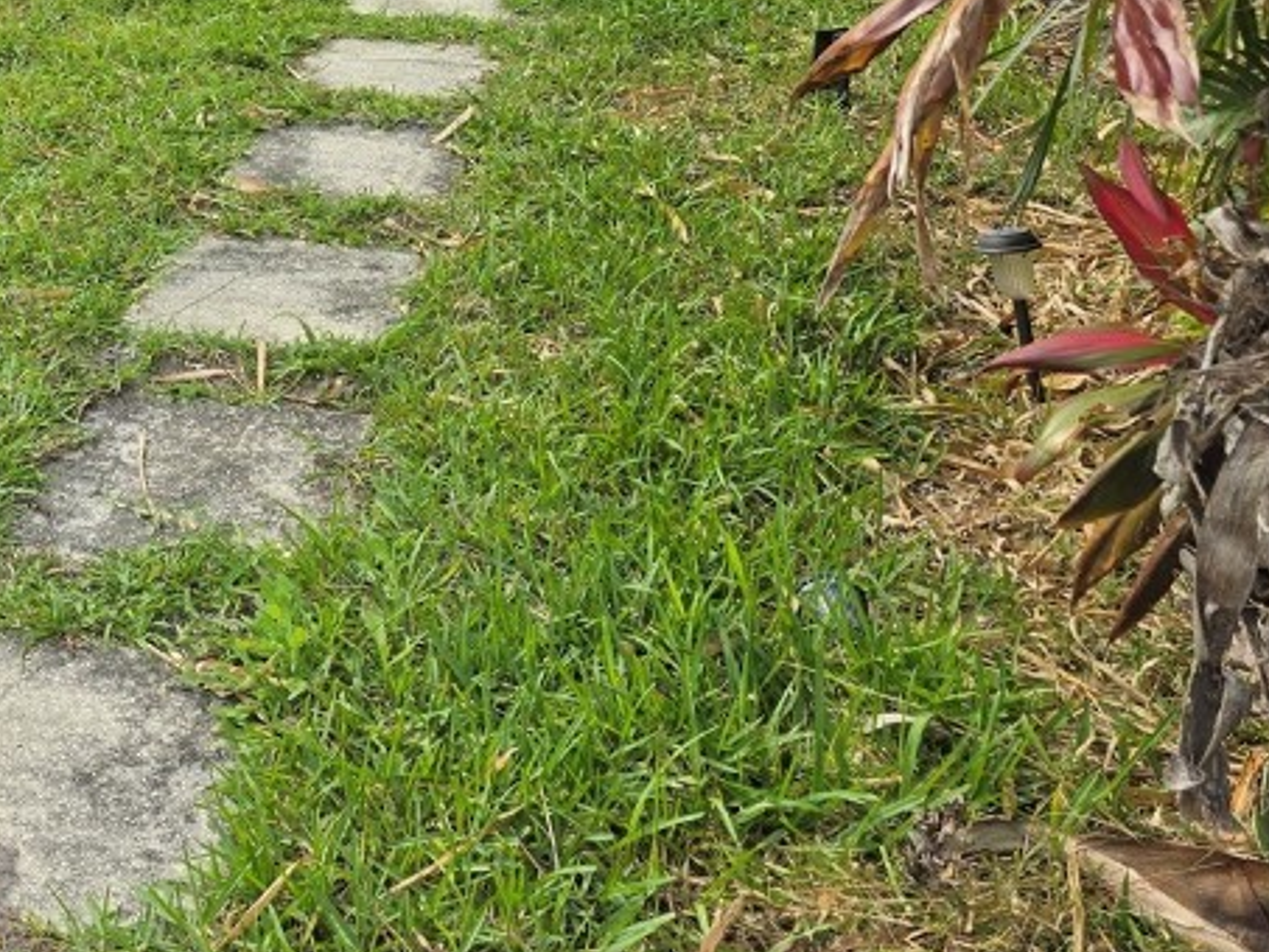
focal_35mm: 52
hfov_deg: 34.9
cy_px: -62
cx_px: 148
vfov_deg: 26.2
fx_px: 1907
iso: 12
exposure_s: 1/512
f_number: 1.7
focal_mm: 6.3
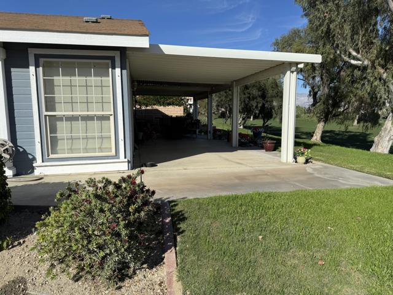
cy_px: 148
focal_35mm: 24
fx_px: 272
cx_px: 196
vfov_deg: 56.8
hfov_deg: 71.6
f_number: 1.78
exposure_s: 1/6410
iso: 80
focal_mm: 6.76
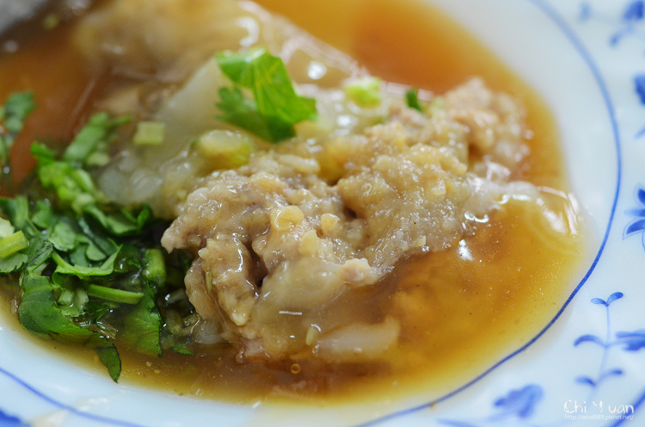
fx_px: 751
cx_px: 322
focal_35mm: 42
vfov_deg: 31.7
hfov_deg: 46.5
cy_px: 214
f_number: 3.5
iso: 800
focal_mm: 28
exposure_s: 1/50
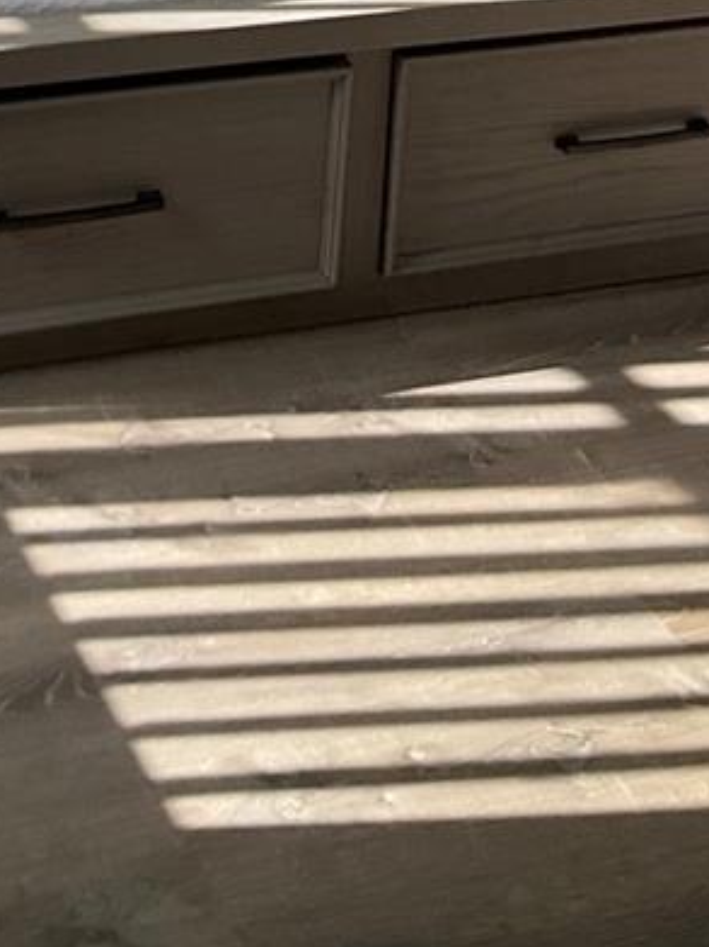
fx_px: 2432
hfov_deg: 16.5
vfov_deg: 19.5
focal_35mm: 89
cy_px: -421
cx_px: 145
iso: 16
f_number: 1.8
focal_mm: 3
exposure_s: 1/312
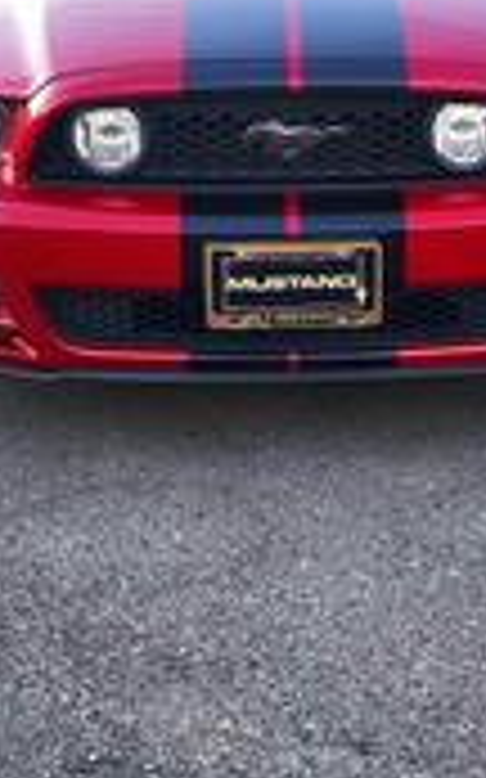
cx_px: 230
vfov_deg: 28.8
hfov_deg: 18.3
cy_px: 274
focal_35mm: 71
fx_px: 1506
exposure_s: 1/182
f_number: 1.8
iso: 160
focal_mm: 6.4
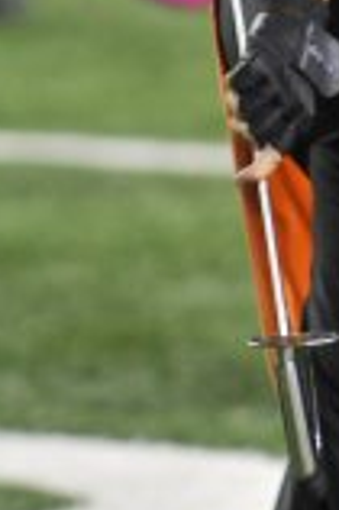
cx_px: 463
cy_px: -245
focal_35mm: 1136
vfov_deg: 1.8
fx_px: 16080
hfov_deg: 1.2
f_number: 2.8
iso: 800
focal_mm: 200
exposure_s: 1/125
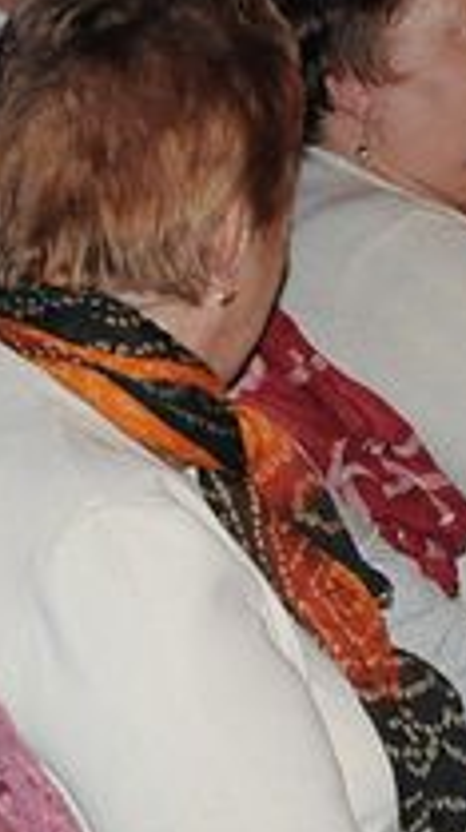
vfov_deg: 8.9
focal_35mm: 243
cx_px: 52
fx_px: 5357
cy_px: 639
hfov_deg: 5.0
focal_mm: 38
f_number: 5
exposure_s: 1/60
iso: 1600
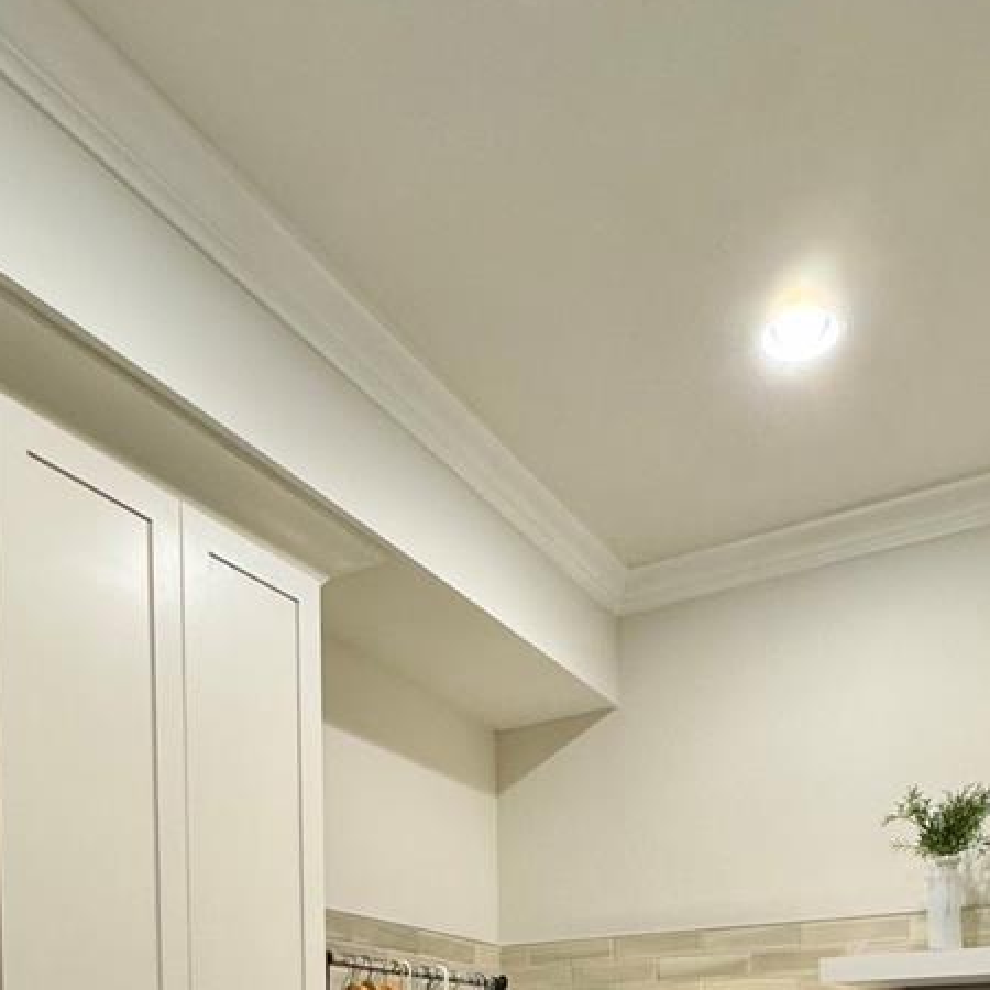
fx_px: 1068
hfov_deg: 49.6
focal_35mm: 33
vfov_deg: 39.6
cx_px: 559
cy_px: 1115
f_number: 2.2
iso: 250
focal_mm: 2.22
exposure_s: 1/60
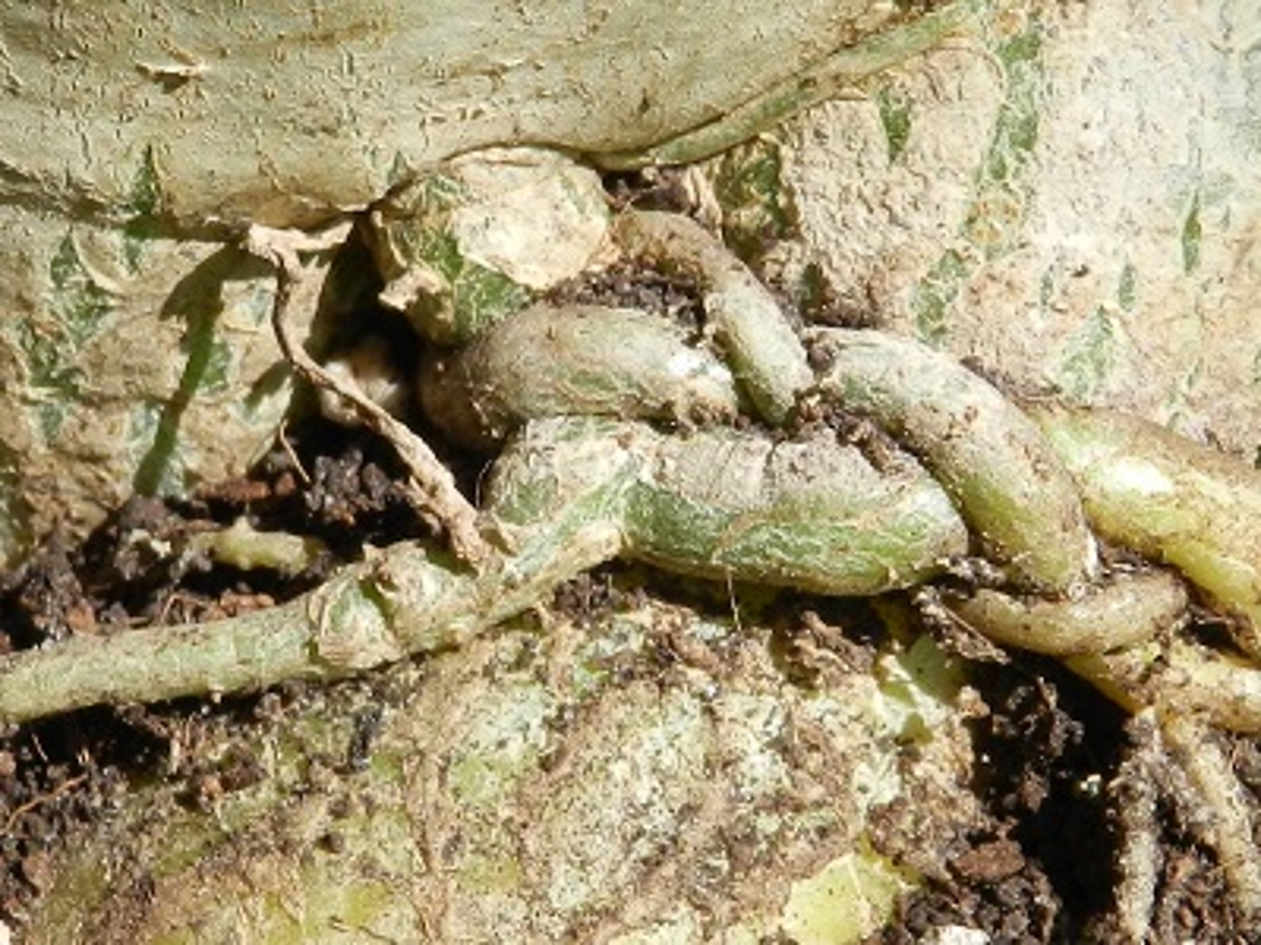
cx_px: 630
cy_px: 472
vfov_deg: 27.5
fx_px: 1931
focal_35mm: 53
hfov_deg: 36.2
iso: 160
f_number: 4.4
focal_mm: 9.4
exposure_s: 1/800
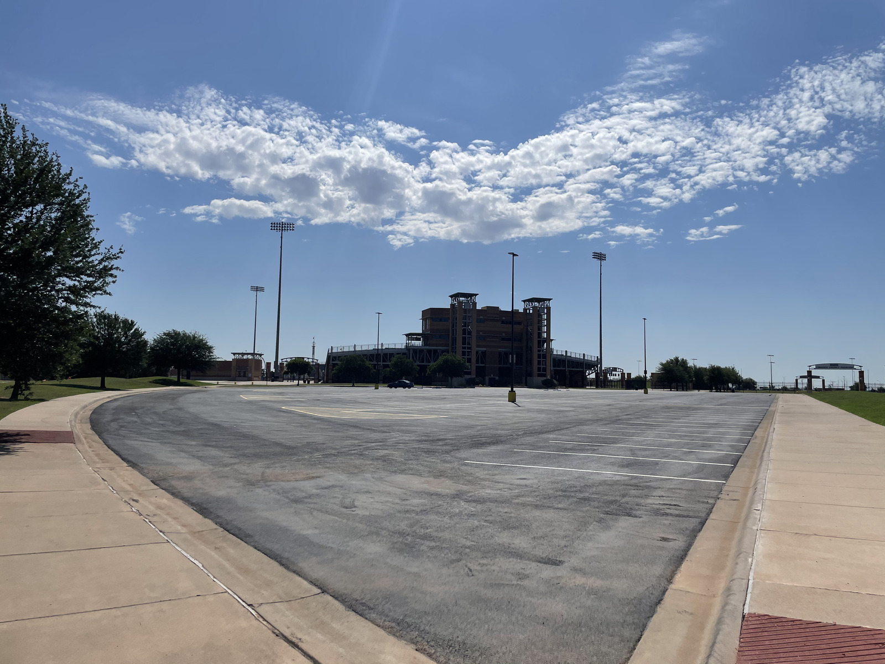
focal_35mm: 26
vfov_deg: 53.1
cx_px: 442
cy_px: 332
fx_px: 665
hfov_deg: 67.3
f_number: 1.6
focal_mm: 4.2
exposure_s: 1/11905
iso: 32
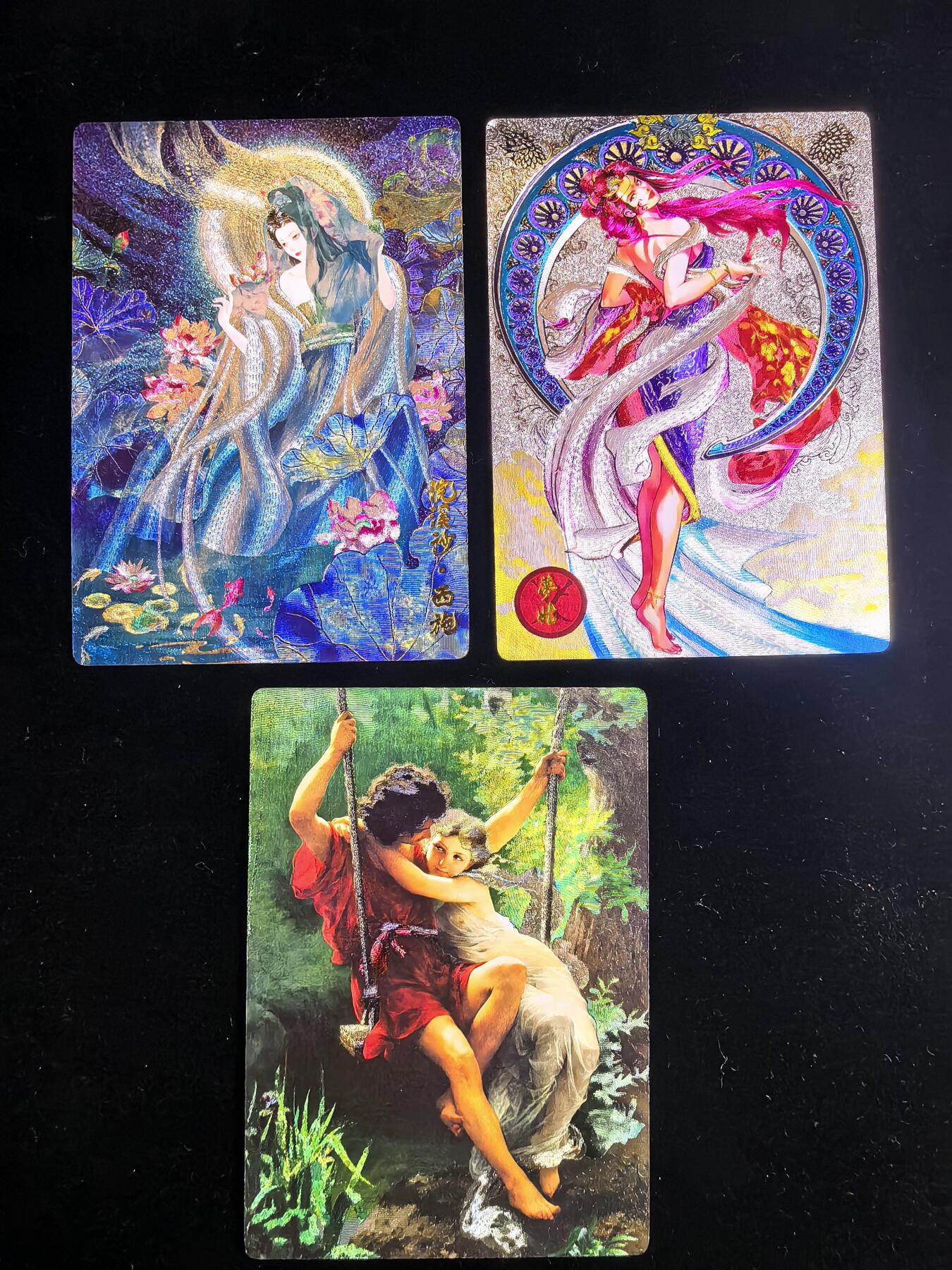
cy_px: 635
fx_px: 990
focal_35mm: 27
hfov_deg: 51.4
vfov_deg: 65.3
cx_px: 476
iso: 160
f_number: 2.2
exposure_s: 1/50
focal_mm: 1.95
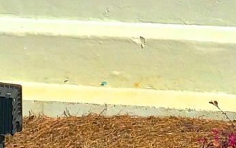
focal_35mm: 182
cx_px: 119
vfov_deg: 6.9
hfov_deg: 11.5
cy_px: -184
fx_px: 1170
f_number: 2.2
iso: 40
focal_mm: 4.12
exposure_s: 1/4566
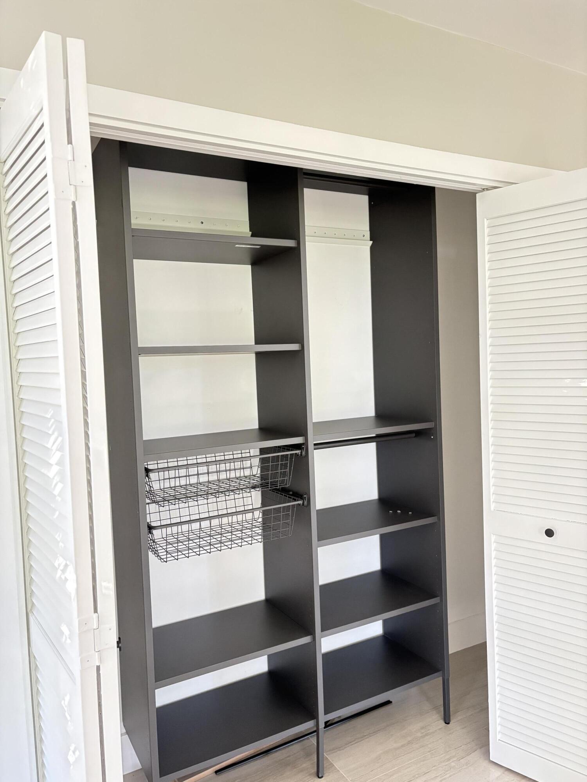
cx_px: 294
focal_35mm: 26
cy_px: 391
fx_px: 588
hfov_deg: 53.1
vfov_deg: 67.3
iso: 500
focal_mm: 5.96
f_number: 1.6
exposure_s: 1/42
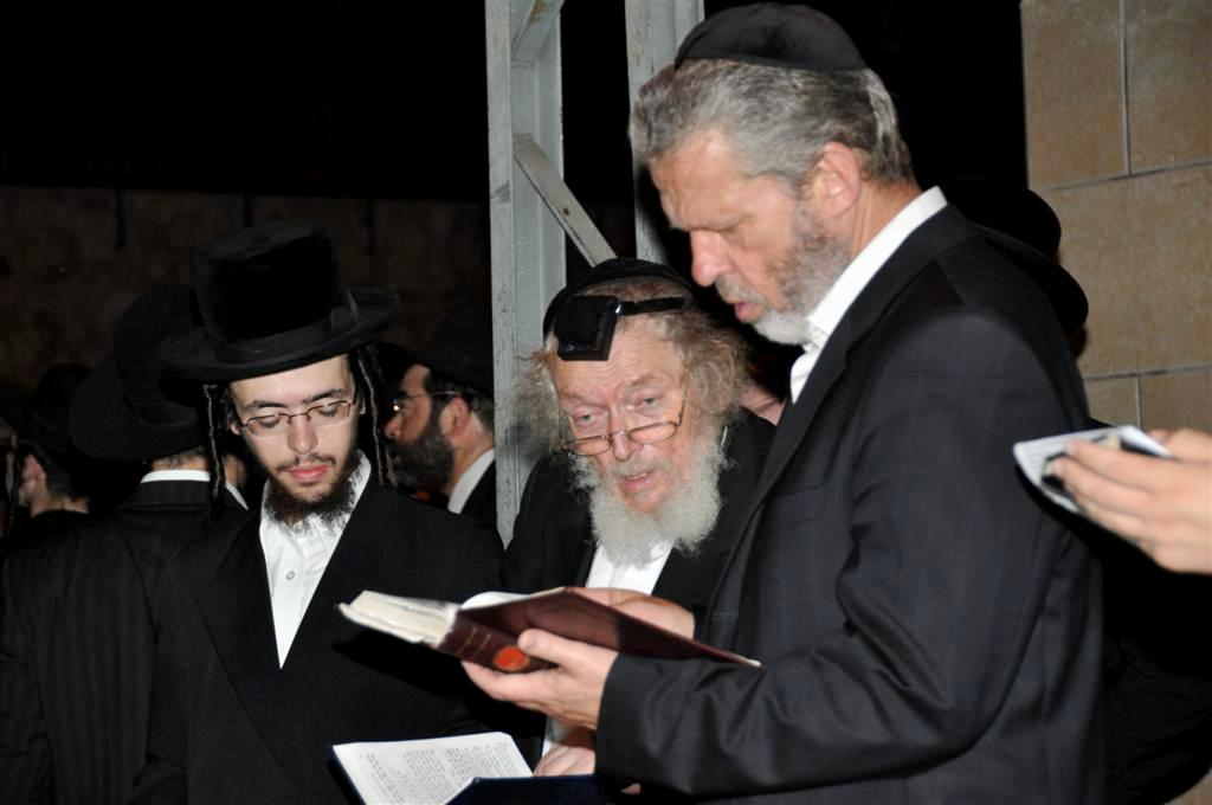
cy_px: 402
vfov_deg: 11.1
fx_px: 4136
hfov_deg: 16.7
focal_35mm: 123
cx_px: 606
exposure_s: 1/60
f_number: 5
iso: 800
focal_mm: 82
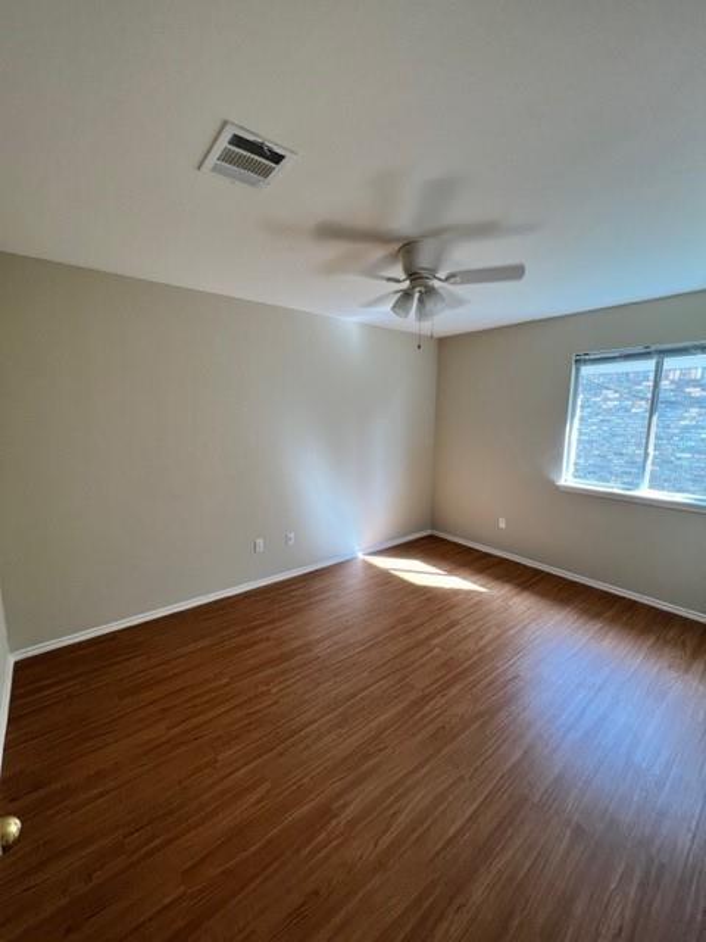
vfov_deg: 106.2
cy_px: 471
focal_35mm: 13
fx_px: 354
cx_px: 353
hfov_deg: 89.9
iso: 100
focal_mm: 1.57
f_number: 1.8
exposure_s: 1/120
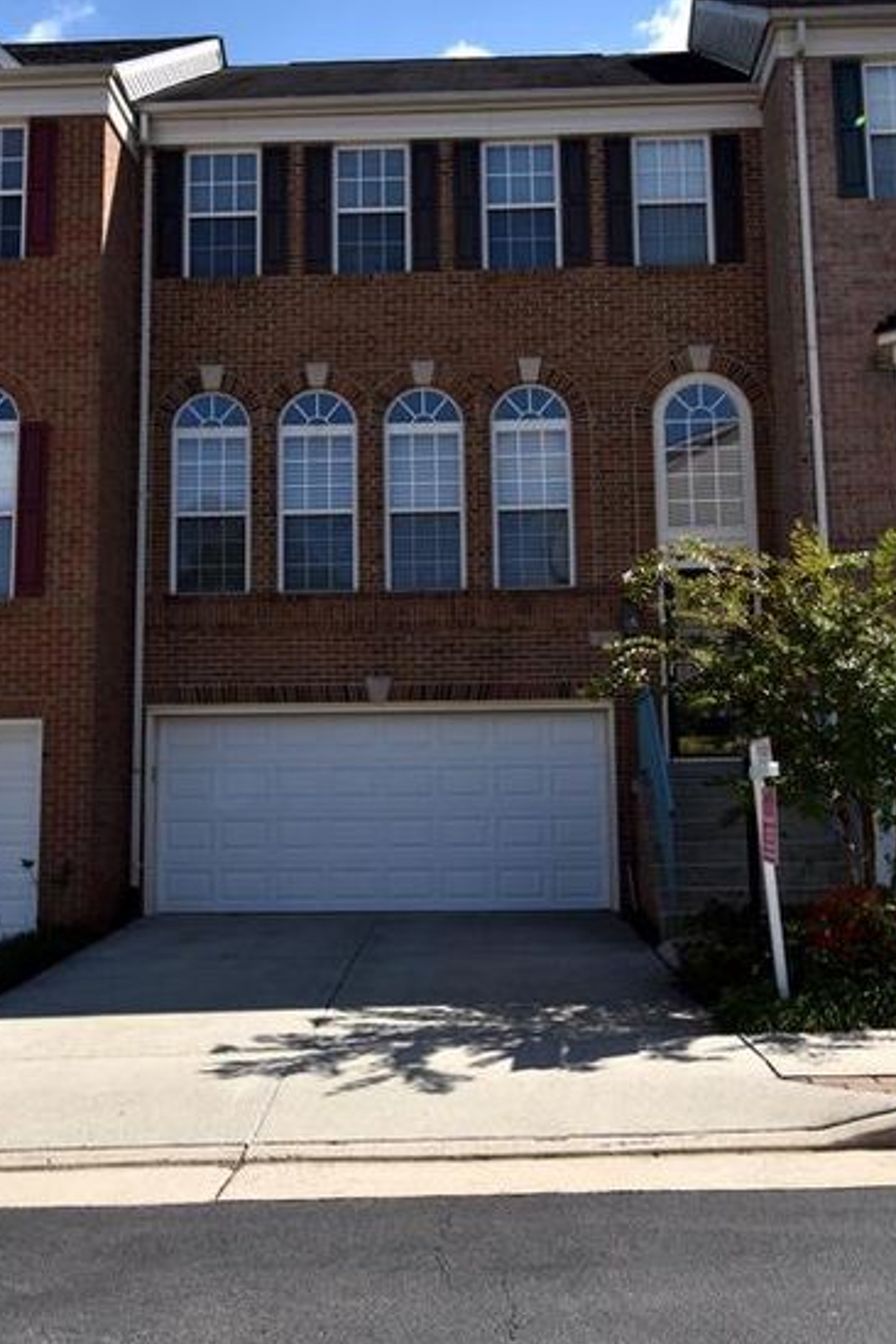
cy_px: 585
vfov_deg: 47.3
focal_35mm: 41
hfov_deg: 32.6
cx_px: 438
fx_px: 1531
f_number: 10
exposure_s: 1/400
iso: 200
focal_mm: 20
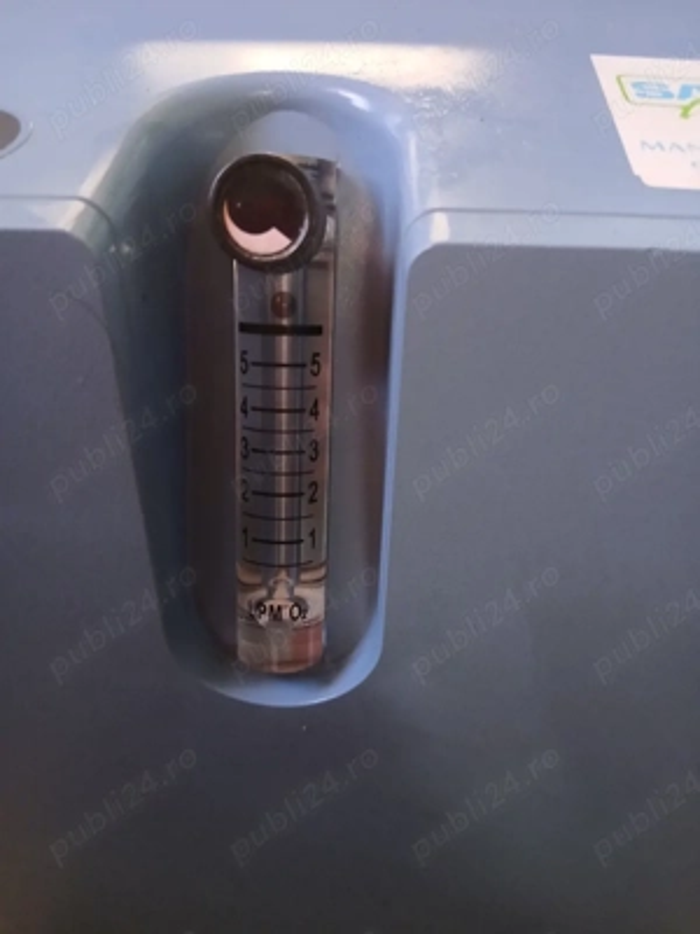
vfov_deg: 67.3
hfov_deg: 53.1
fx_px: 701
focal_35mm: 26
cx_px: 350
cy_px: 467
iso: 500
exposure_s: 1/25.1
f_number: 1.8
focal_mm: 3.98
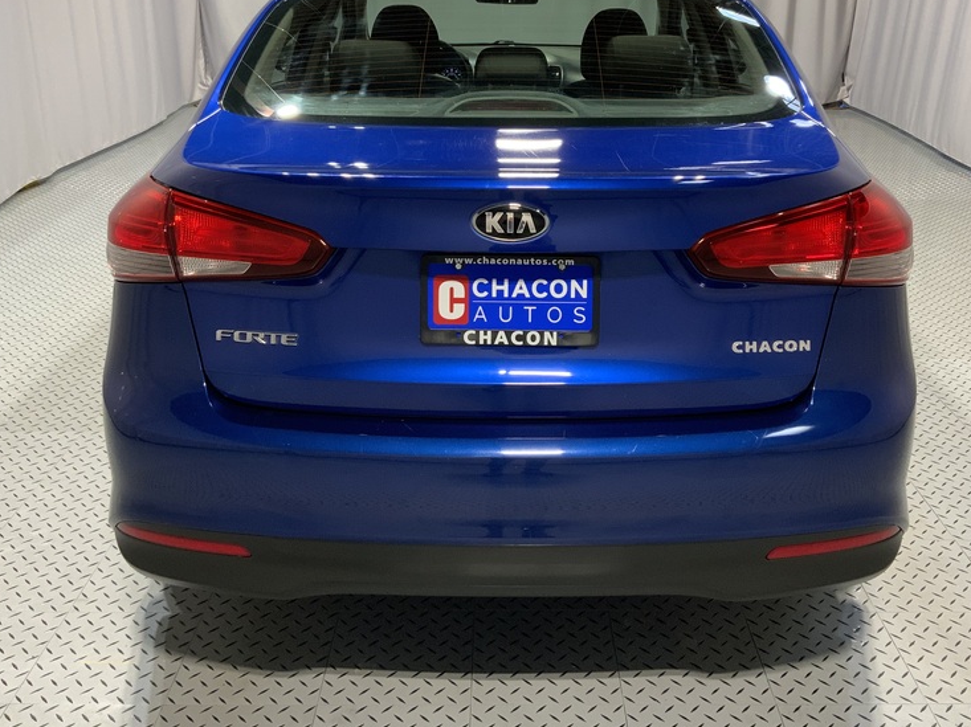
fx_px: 1065
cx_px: 515
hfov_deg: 49.0
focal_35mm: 38
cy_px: 279
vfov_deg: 37.5
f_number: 1.8
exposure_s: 1/60
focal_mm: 3
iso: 80
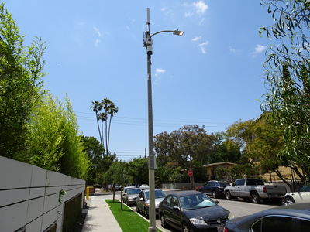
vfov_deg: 56.8
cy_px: 116
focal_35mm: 24
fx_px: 215
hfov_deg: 71.6
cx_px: 155
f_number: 3.5
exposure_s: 1/1250
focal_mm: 4.1
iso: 80
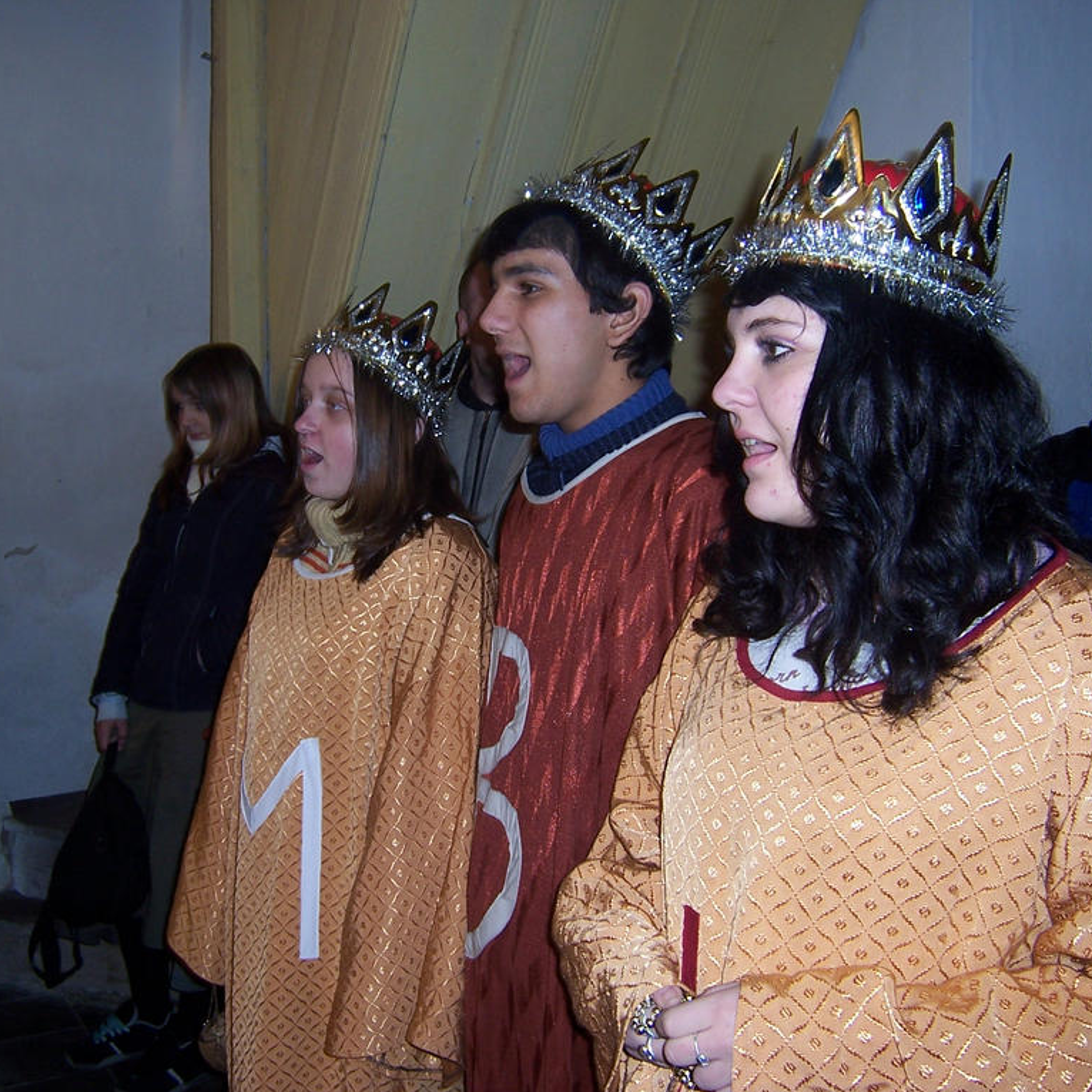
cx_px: 472
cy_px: 546
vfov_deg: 42.8
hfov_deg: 42.7
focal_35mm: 39
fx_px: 1392
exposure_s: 1/60
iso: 80
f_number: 2.8
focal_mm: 5.5
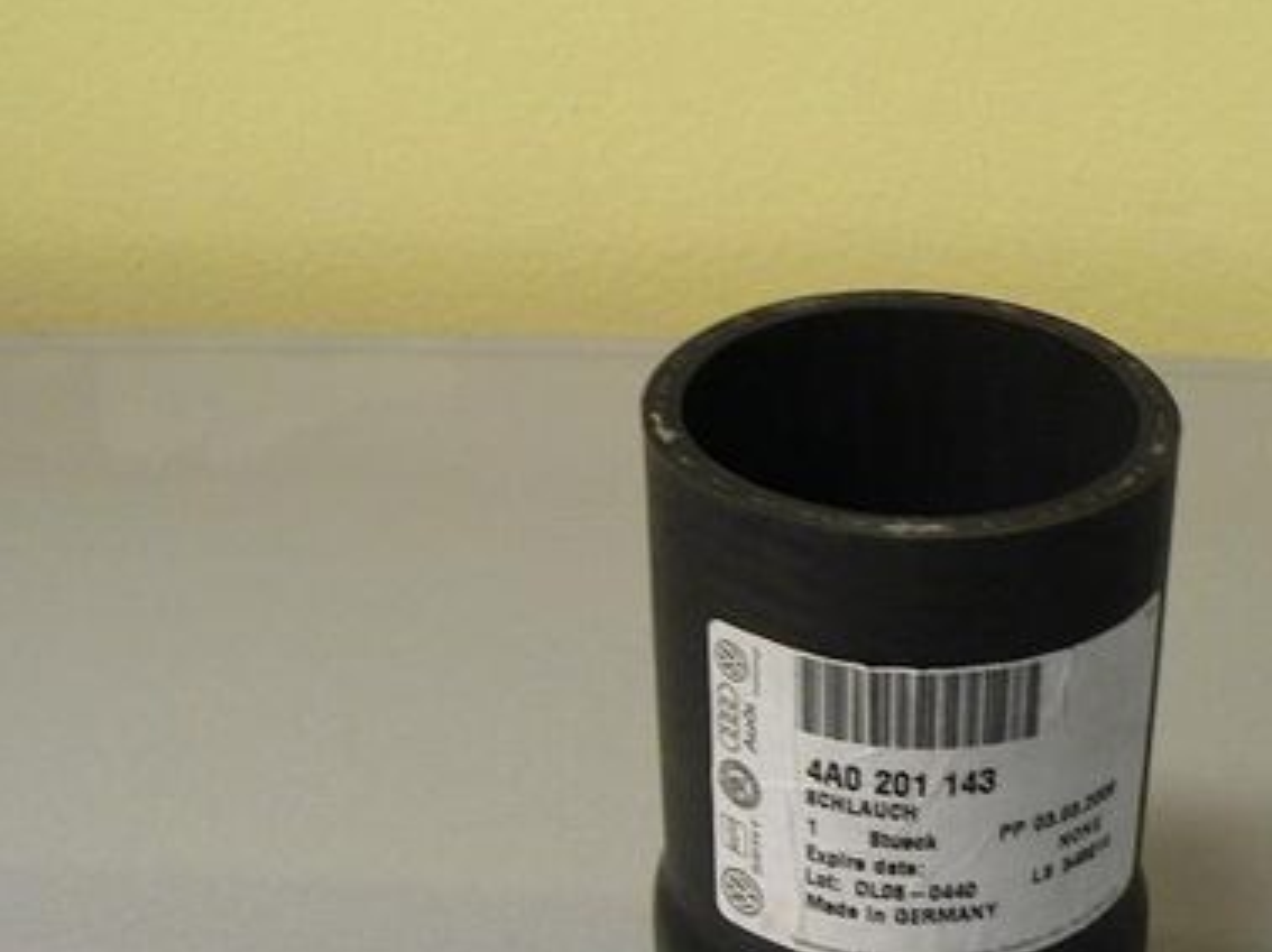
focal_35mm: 61
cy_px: 794
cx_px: 848
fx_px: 2240
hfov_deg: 31.5
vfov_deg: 23.6
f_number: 2.8
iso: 200
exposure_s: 1/25
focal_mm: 6
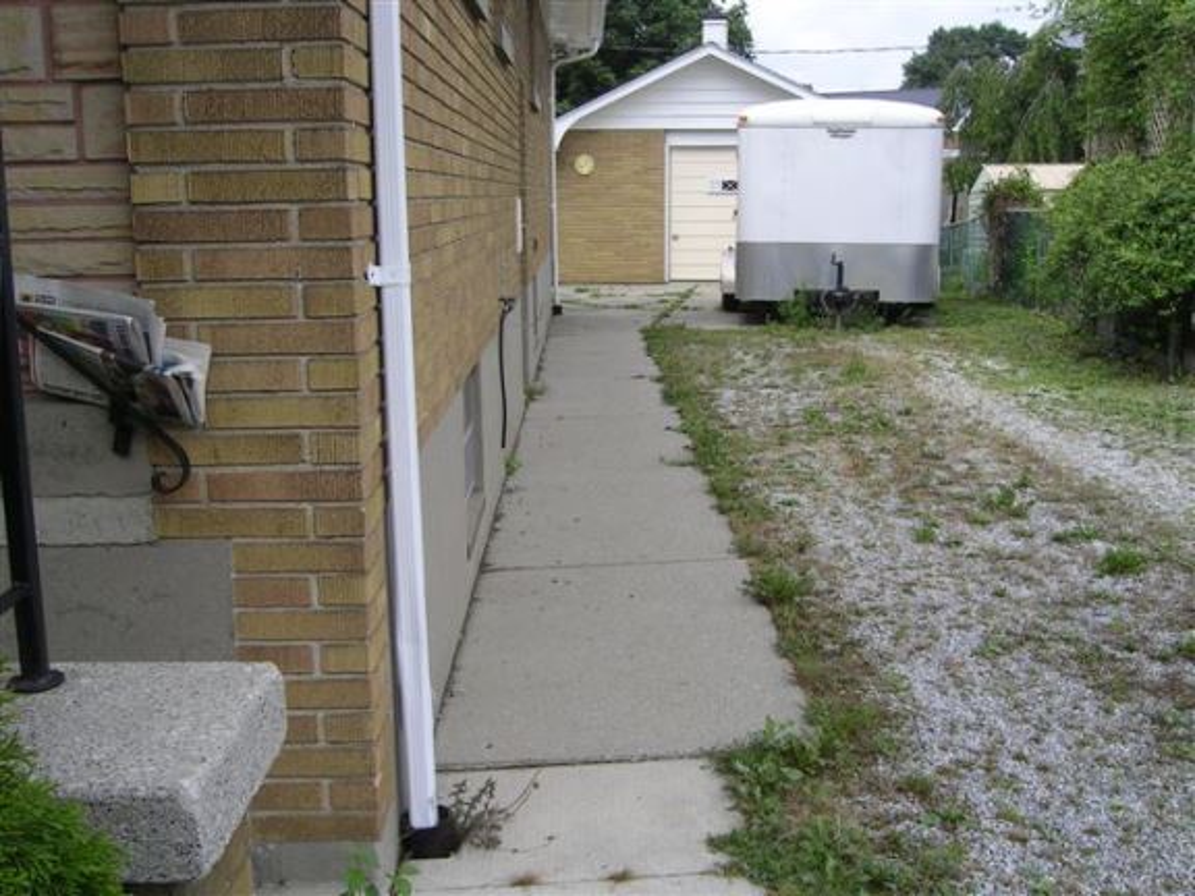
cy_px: 448
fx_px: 1243
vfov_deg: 39.7
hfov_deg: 51.4
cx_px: 598
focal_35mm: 36
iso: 50
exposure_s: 1/251
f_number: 4.8
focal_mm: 5.6
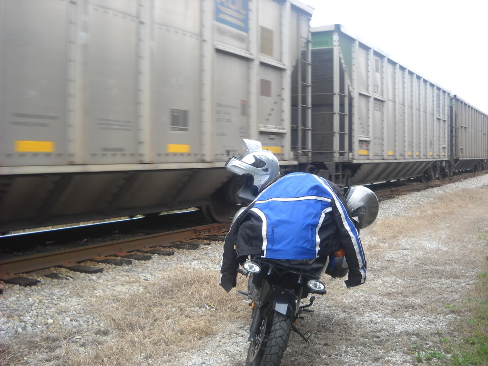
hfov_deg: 45.8
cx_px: 244
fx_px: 578
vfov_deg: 35.1
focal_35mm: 41
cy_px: 183
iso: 64
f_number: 3.1
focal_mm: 6.7
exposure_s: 1/176
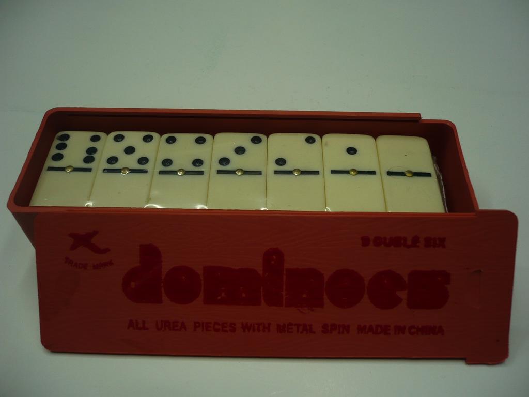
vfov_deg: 40.7
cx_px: 264
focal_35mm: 35
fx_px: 535
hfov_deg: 52.6
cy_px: 198
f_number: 2.8
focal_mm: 5.8
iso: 100
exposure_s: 1/30
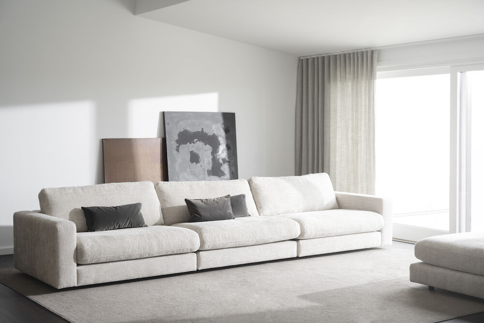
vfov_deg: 27.0
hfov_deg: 39.6
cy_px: 162
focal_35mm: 50
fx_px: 672
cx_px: 242
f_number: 4
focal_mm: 50
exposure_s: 1/5
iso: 80
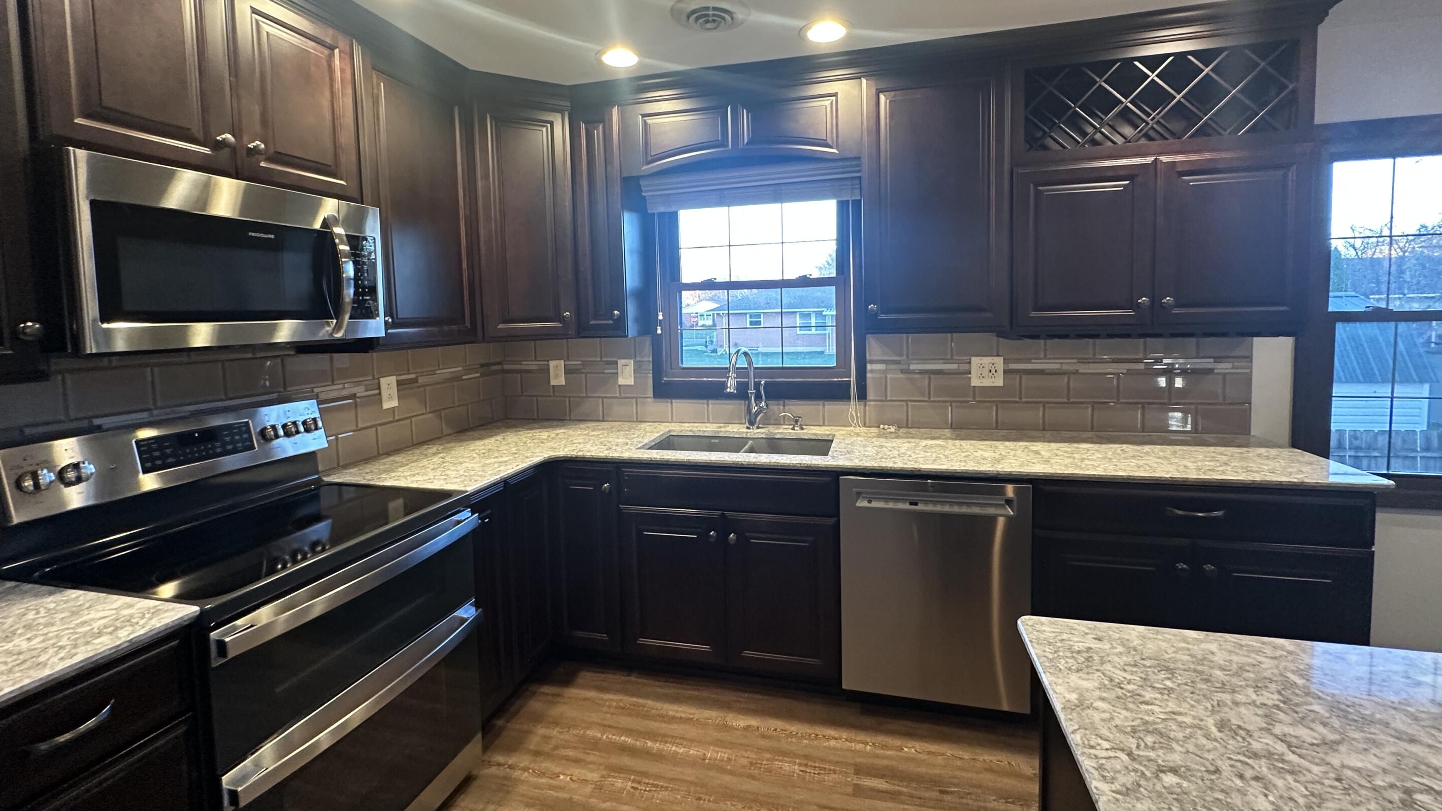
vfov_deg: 66.8
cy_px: 349
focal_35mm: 16
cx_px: 727
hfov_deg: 99.4
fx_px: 612
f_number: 2.2
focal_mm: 2.22
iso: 320
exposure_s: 1/60
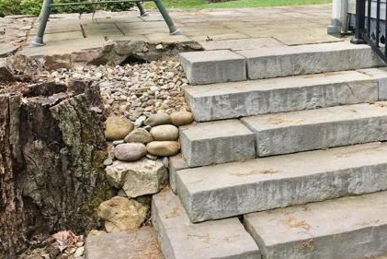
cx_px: 260
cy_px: 78
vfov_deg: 24.5
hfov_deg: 35.8
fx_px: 591
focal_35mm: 55
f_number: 2.2
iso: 25
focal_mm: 4.15
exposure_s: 1/120
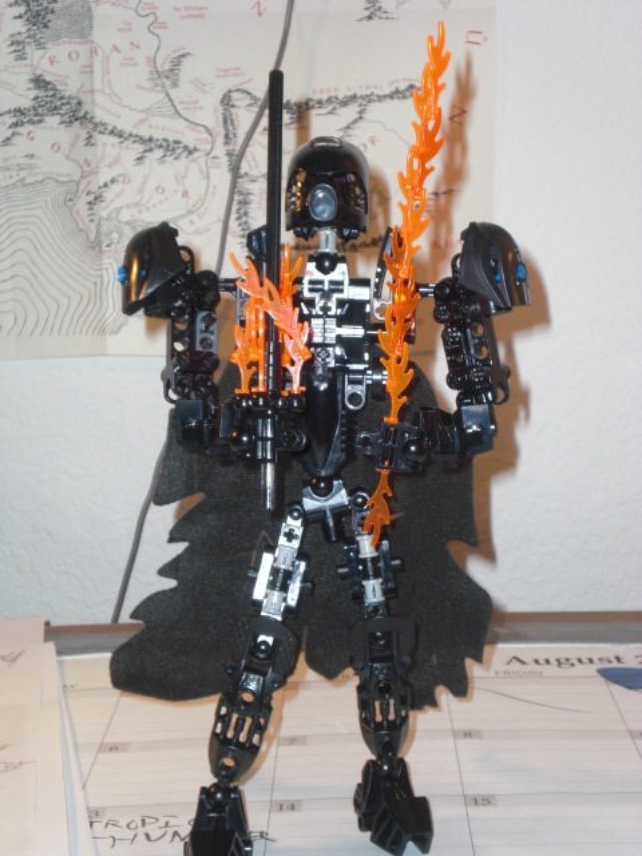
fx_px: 1558
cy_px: 428
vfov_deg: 30.7
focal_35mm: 63
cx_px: 321
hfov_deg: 23.3
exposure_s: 1/60
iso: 100
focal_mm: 10.4
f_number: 4
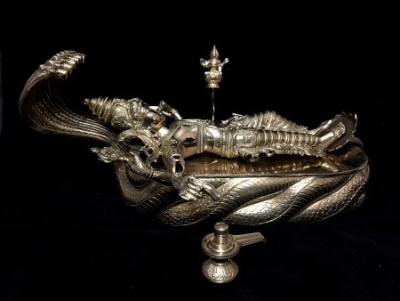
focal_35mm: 29
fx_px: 335
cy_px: 150
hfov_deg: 61.6
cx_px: 200
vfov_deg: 48.3
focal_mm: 4.15
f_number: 2.2
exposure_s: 1/17
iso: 250
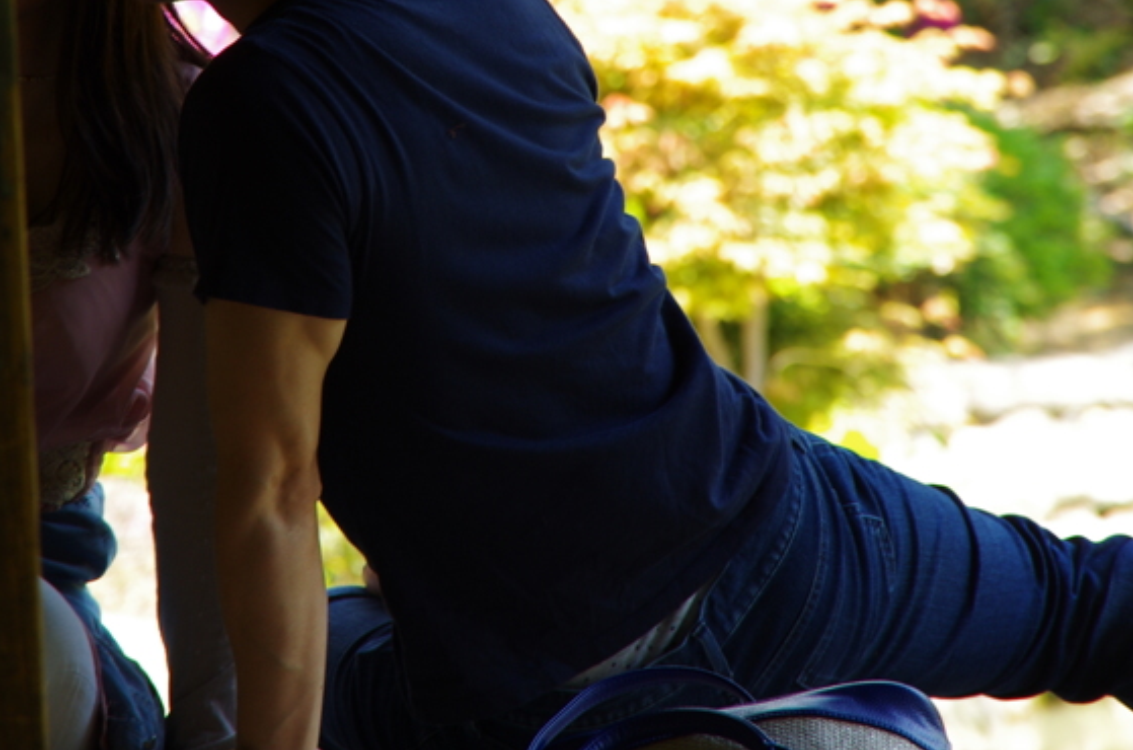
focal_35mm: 370
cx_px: 476
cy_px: 99
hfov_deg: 5.6
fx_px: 11618
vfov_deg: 3.7
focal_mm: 135
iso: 200
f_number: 6.3
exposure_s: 1/60
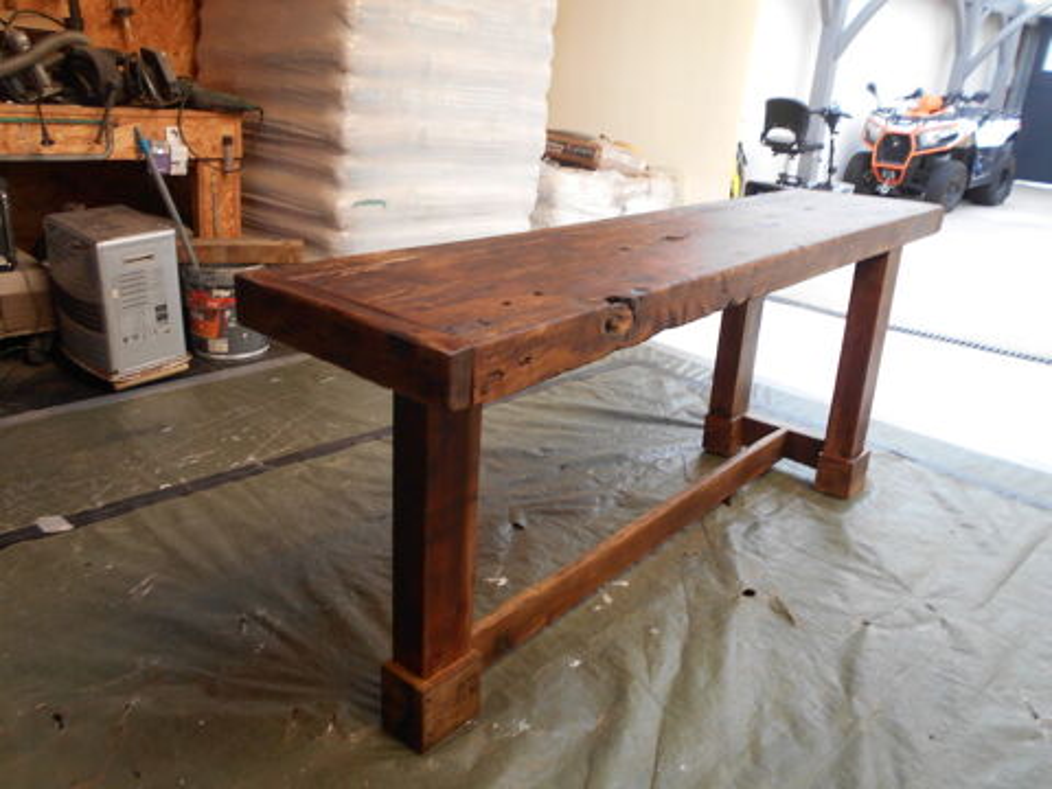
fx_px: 790
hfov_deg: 67.3
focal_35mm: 26
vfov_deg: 53.1
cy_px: 394
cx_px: 526
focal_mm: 4.6
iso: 125
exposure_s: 1/30
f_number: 3.2
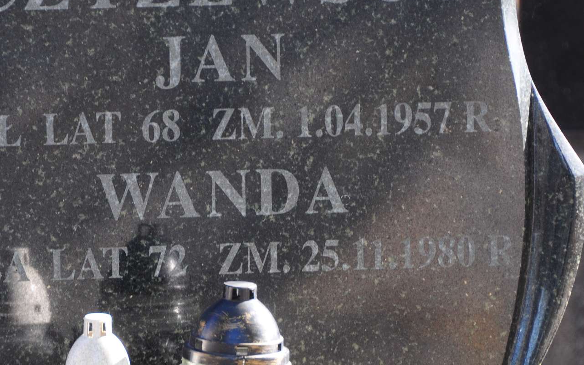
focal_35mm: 383
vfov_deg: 3.4
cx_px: 211
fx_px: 6095
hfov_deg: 5.5
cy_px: 106
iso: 320
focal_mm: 150
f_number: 7.1
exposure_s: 1/125
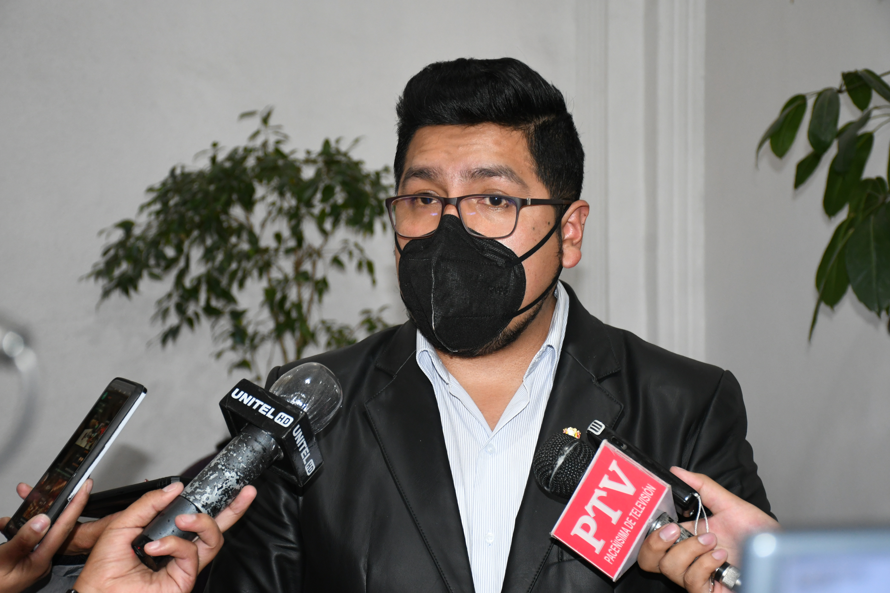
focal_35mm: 75
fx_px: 1854
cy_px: 296
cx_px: 445
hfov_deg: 27.0
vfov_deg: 18.2
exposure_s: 1/125
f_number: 5.6
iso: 1600
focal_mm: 50
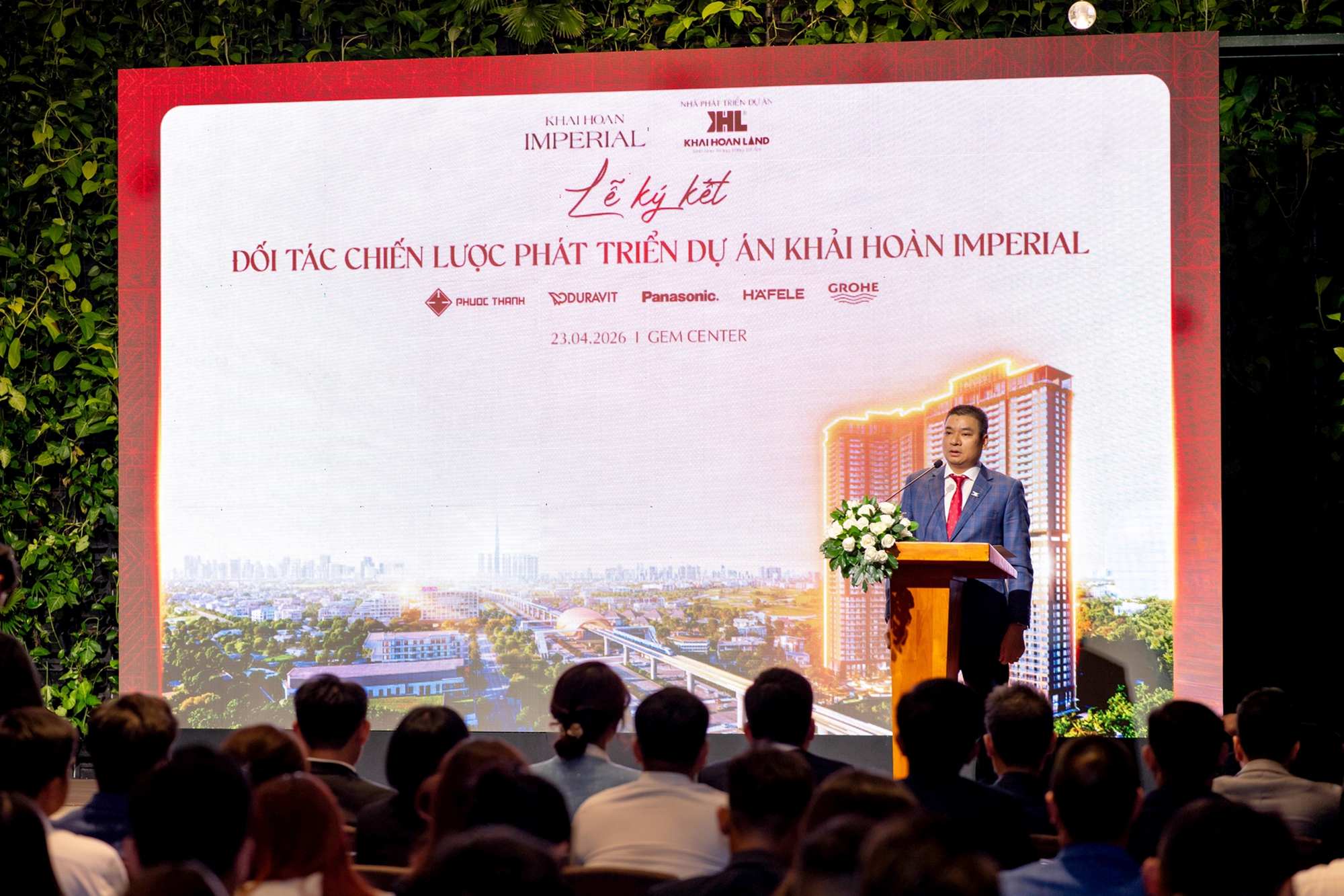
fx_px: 3919
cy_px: 448
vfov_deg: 13.0
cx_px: 672
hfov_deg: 19.5
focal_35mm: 105
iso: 400
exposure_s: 1/125
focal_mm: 105
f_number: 3.2
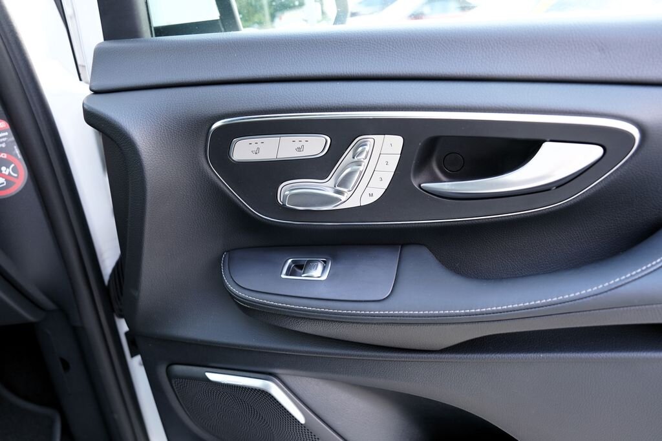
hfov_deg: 73.7
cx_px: 331
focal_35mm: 24
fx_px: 441
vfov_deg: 53.1
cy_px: 220
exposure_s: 1/60
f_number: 4
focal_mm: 24
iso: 320
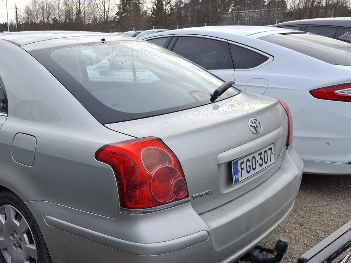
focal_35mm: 36
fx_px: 365
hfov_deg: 49.2
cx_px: 85
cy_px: 168
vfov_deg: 39.3
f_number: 1.8
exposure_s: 1/253
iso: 50
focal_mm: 5.54
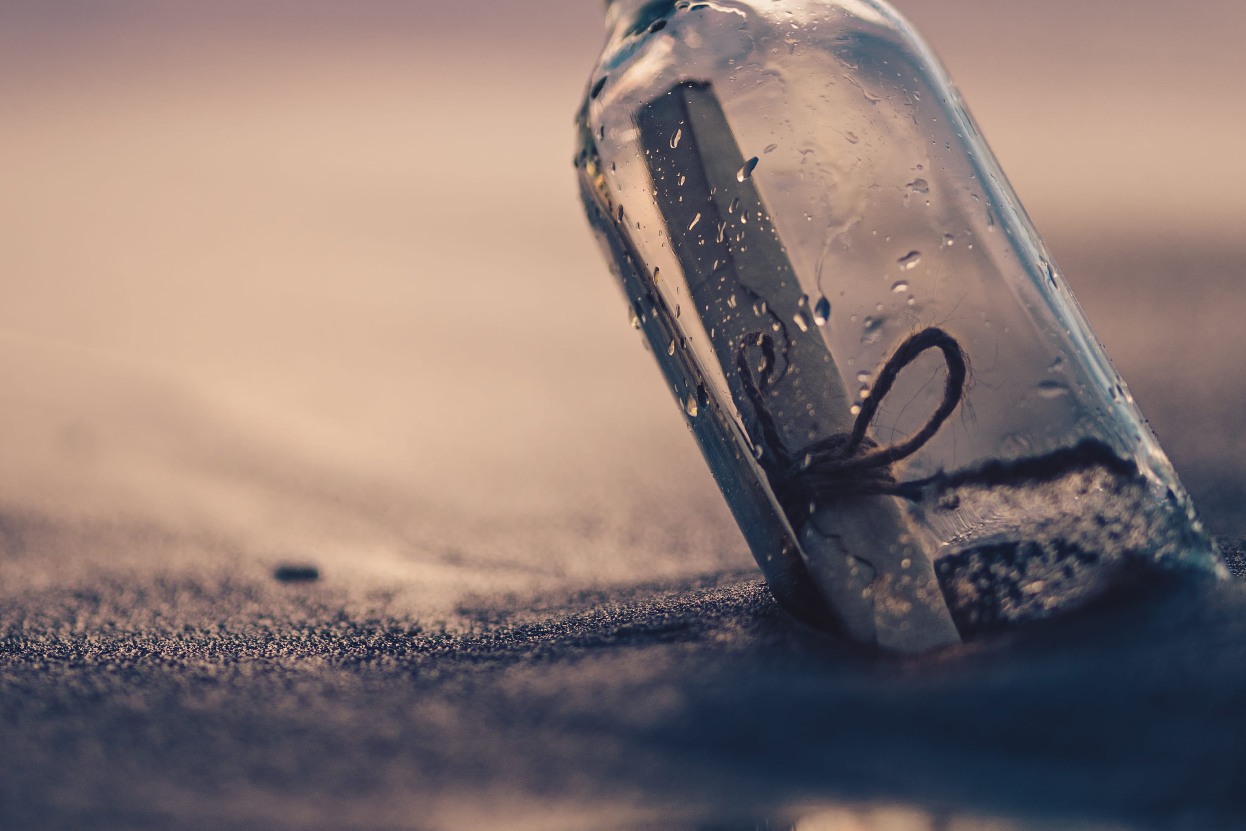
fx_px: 5918
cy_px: 94
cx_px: 432
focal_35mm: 171
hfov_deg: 12.0
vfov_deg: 8.0
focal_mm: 85
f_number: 1.8
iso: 50
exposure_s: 1/400
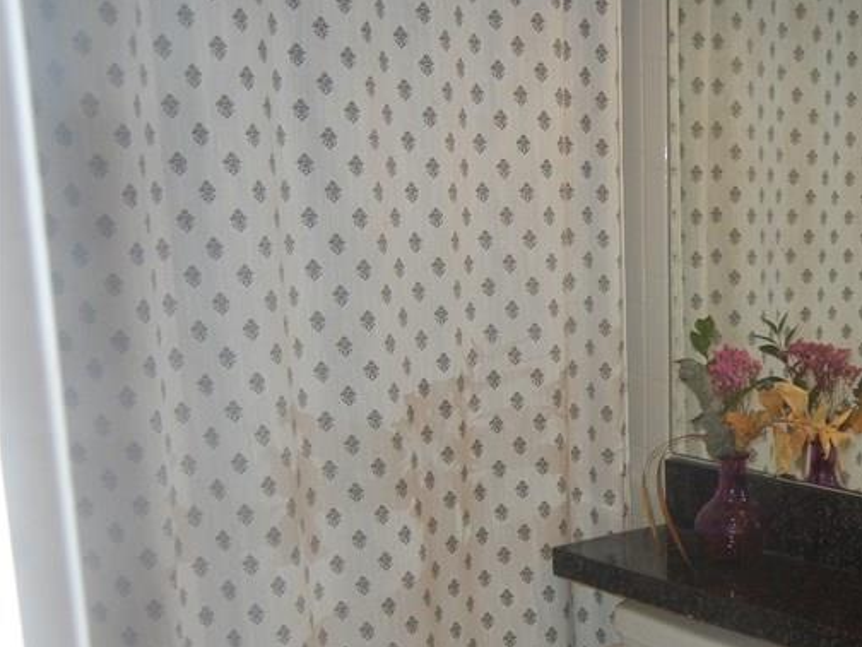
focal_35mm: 61
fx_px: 1519
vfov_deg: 23.5
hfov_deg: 29.5
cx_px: 872
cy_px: 570
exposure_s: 1/30
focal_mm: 5.4
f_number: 3.5
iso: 200
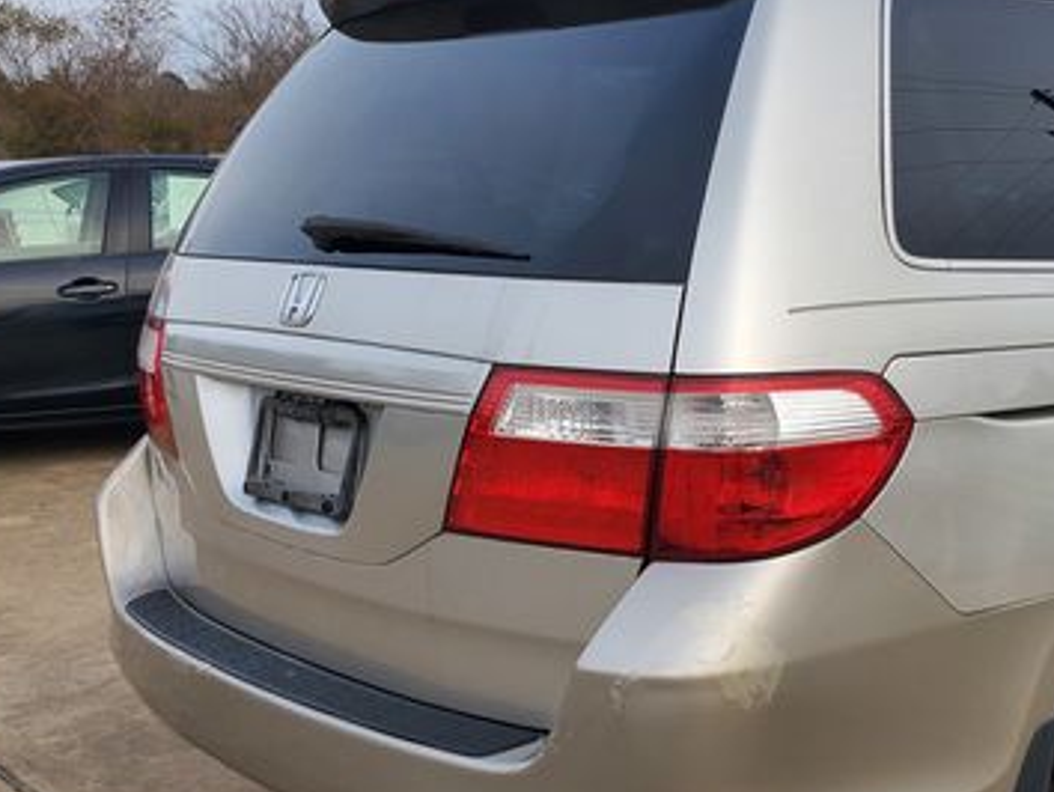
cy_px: 447
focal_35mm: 47
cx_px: 911
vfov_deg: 30.9
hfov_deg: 38.2
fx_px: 1432
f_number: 2.4
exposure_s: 1/329
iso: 50
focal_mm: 4.3
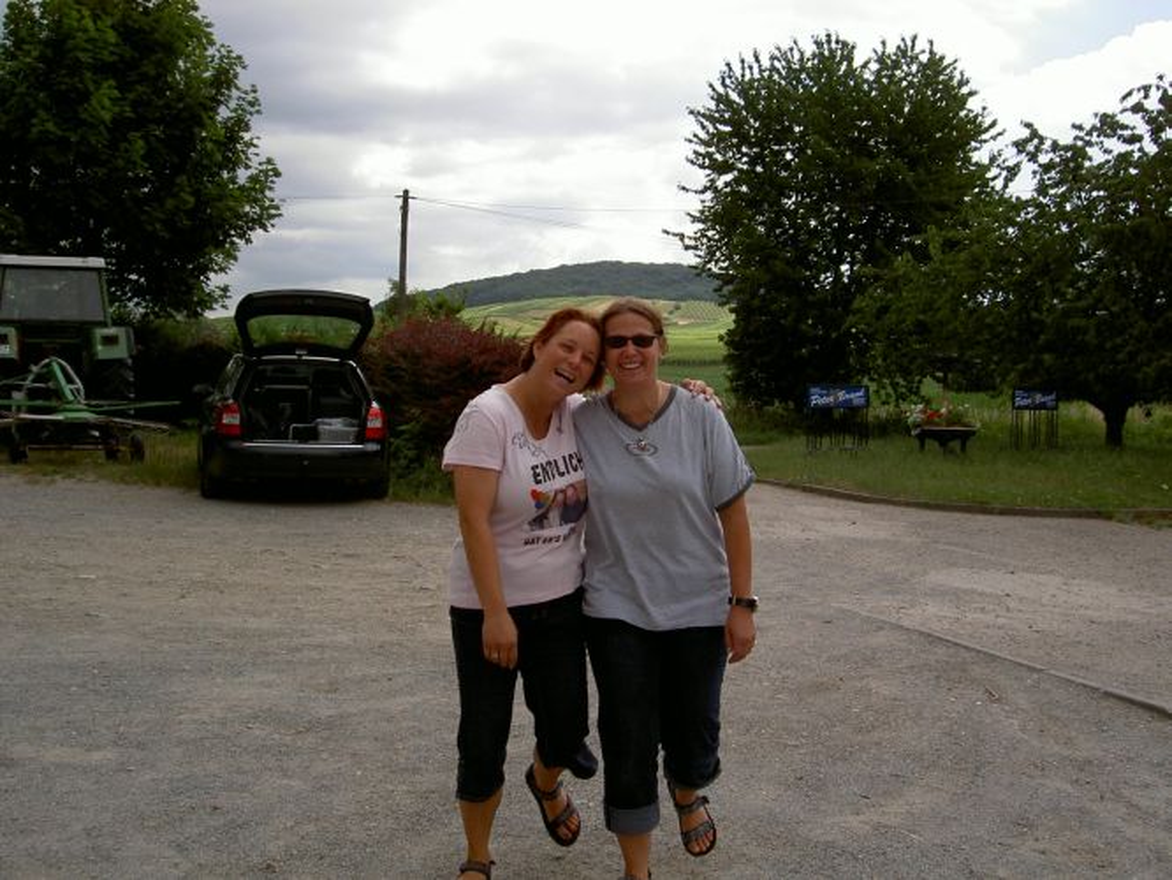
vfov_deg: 36.8
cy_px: 440
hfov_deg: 47.8
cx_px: 586
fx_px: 1321
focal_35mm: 39
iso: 100
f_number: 4.7
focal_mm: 8
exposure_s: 1/625
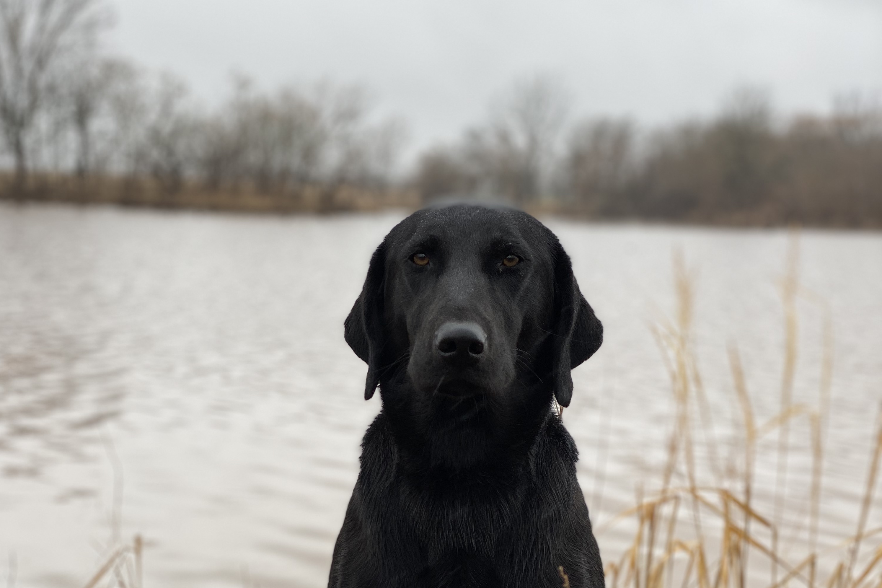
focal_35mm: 73
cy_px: 486
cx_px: 436
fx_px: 1788
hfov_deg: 27.7
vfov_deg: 18.5
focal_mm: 6
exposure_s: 1/313
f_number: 2
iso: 20
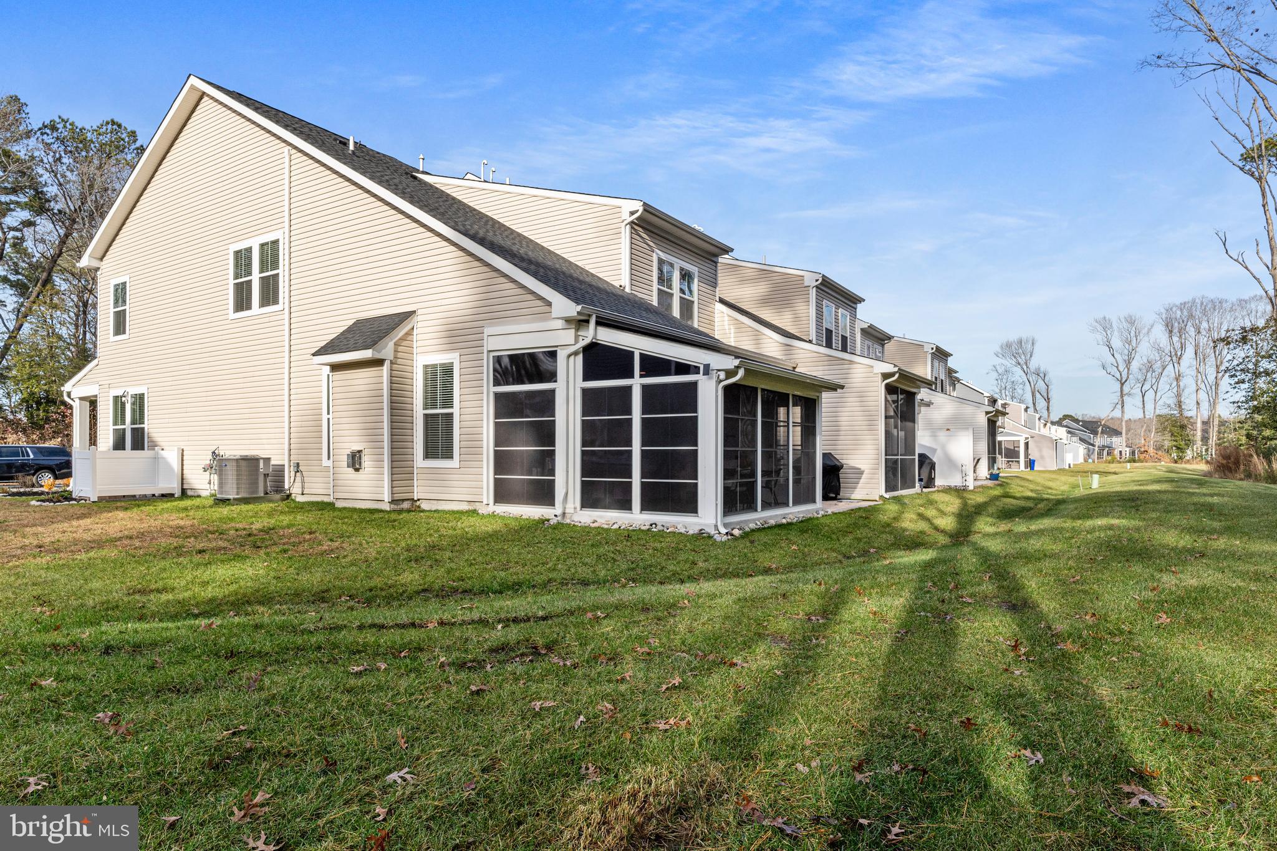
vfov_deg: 60.9
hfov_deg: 82.9
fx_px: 724
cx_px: 638
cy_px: 426
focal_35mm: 20
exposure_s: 1/400
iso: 250
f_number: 7.1
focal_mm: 13.6
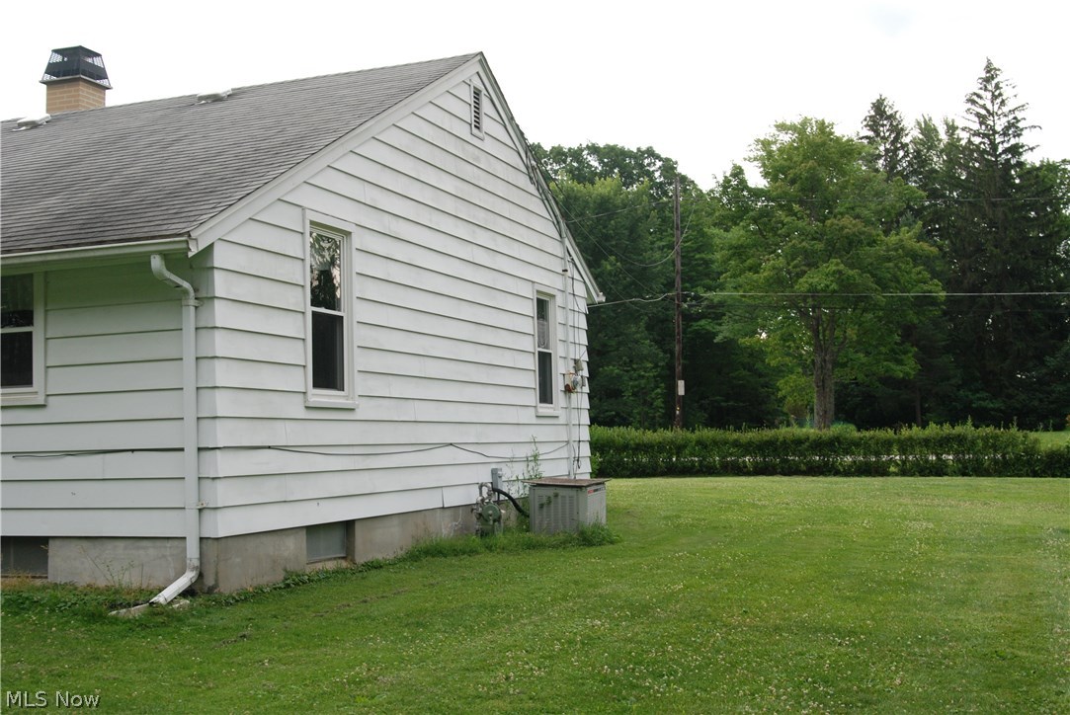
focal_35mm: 42
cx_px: 535
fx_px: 1249
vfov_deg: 32.0
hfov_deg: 46.4
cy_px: 358
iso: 400
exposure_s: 1/125
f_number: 5.6
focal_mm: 28
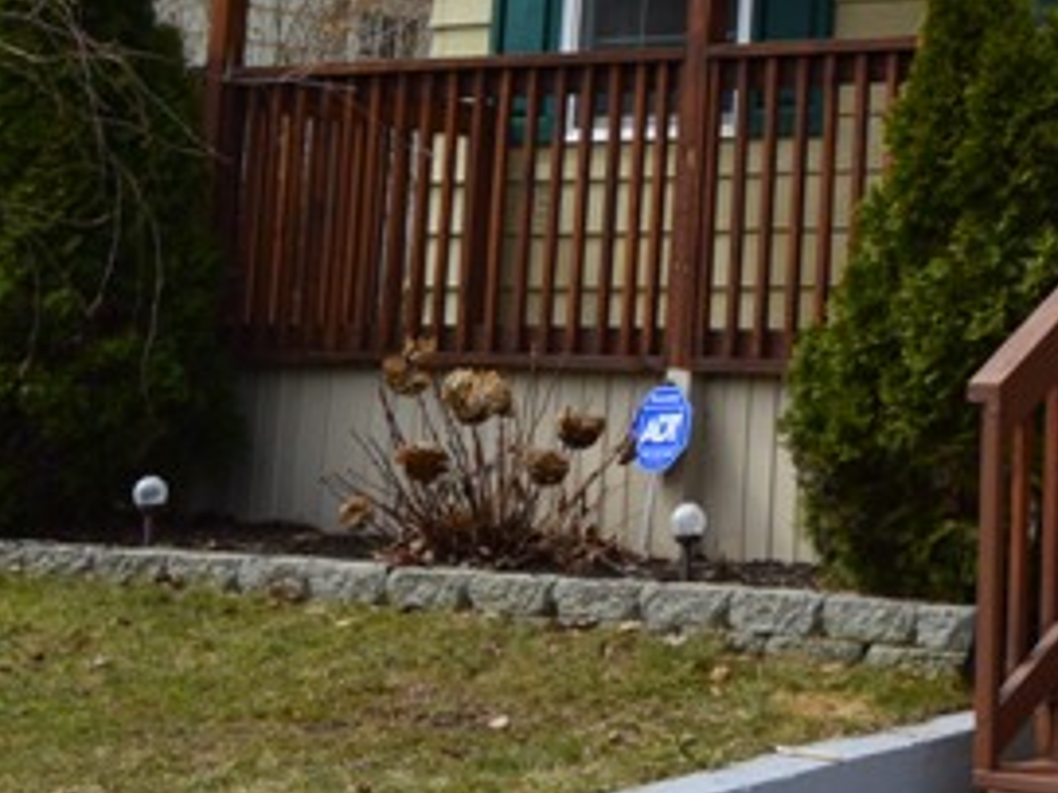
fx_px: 2933
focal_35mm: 96
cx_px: 1445
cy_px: -238
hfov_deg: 18.7
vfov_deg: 14.7
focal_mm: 20
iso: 400
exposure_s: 1/500
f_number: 11
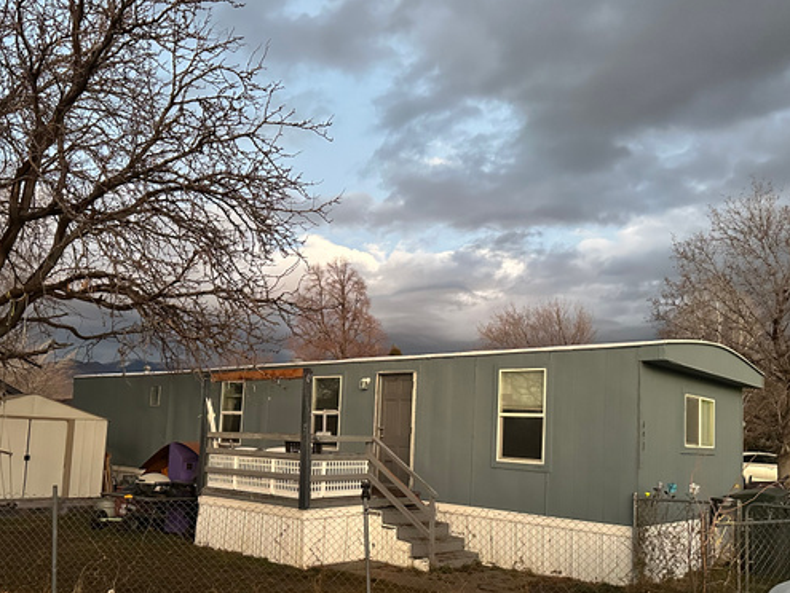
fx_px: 708
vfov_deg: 45.1
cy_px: 368
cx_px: 362
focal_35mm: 31
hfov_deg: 58.2
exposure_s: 1/40
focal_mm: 6.86
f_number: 1.78
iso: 1000
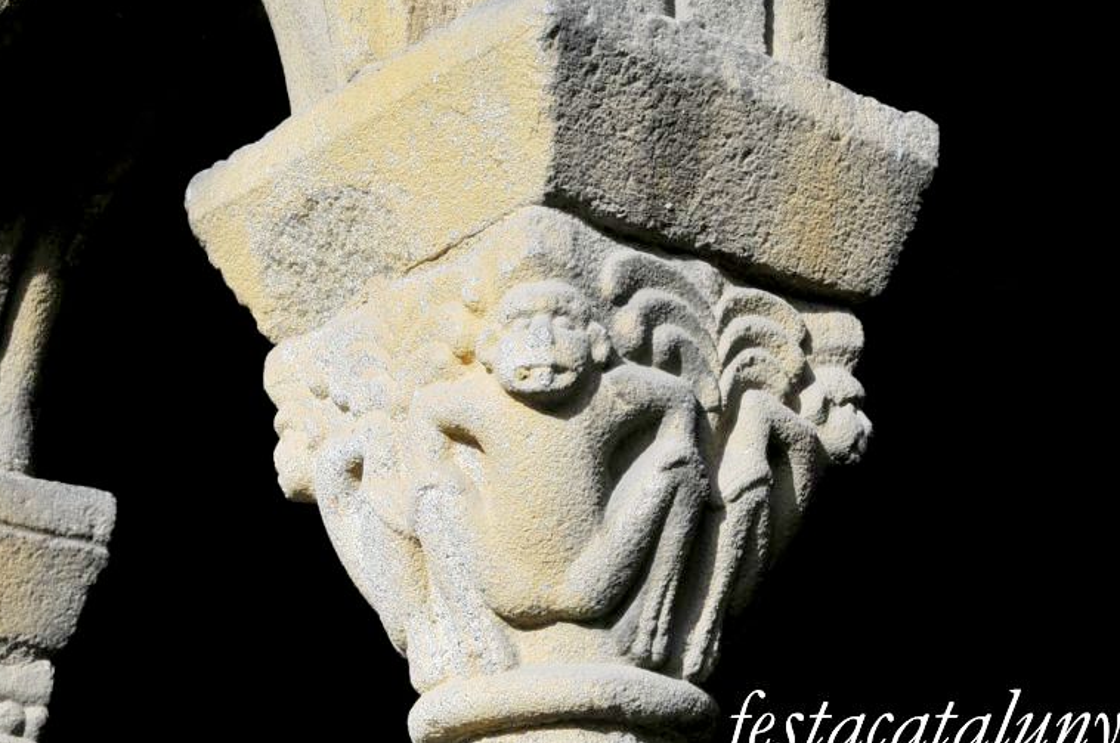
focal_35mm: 76
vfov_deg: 17.9
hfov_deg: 26.7
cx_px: 581
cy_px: 386
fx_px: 2361
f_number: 10
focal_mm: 48
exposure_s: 1/400
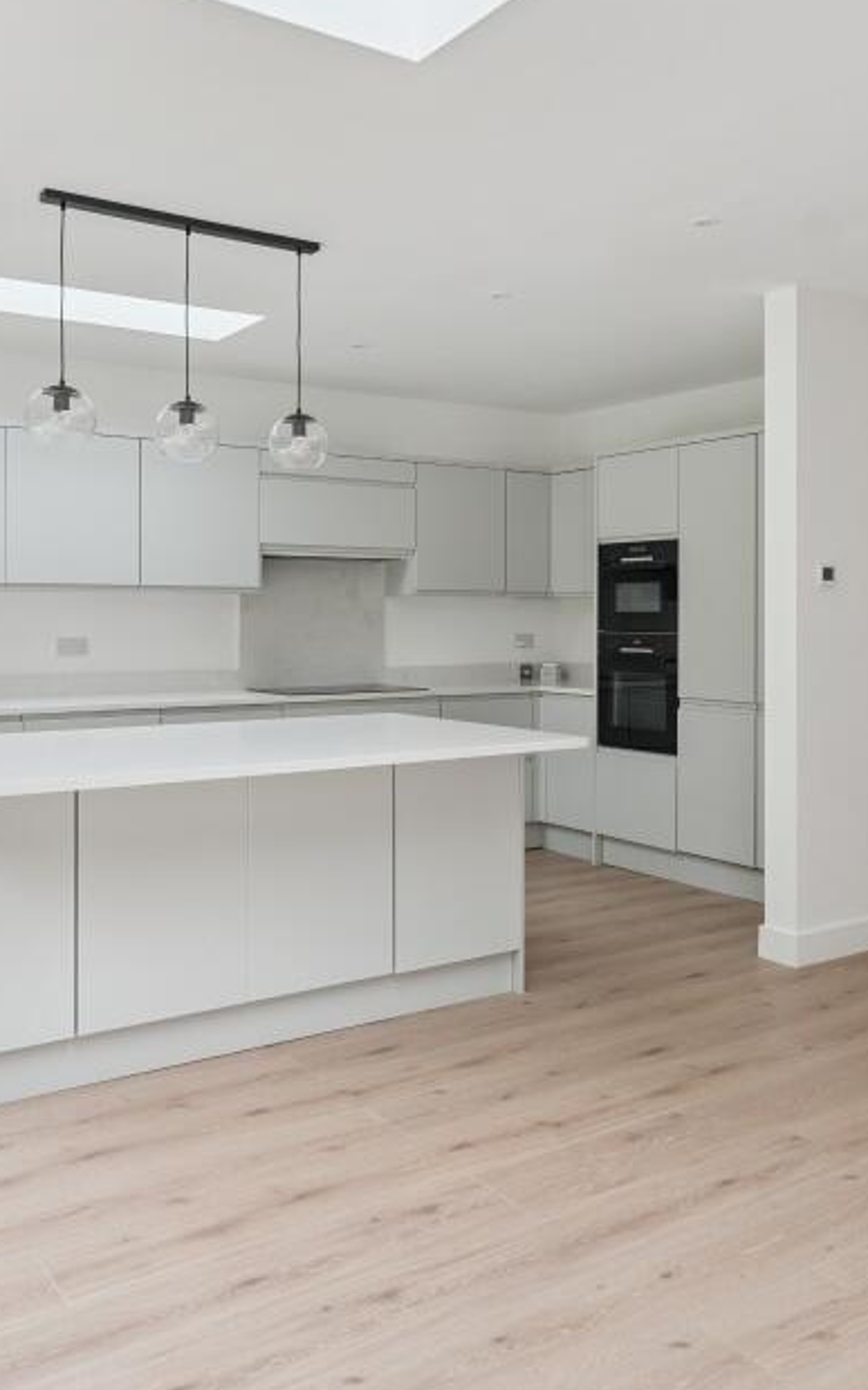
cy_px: 662
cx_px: 525
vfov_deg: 59.6
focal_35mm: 32
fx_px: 1212
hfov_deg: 39.2
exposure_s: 1/125
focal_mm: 19
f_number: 5
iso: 320
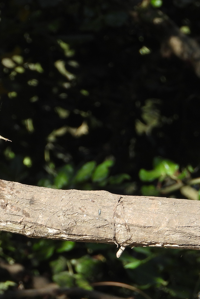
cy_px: 172
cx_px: -38
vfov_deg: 1.4
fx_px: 12156
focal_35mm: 1459
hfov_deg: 0.9
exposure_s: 1/250
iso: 110
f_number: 5
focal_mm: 126
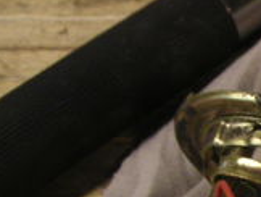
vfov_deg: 9.8
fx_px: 1133
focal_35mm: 150
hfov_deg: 12.0
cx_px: 483
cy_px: 202
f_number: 2.8
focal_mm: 6
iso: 100
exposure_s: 1/10
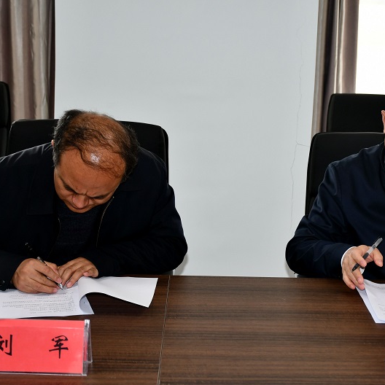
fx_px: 843
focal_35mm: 67
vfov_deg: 25.7
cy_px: 194
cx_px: 254
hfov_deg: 25.6
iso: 450
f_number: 4.2
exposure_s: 1/60
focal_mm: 35
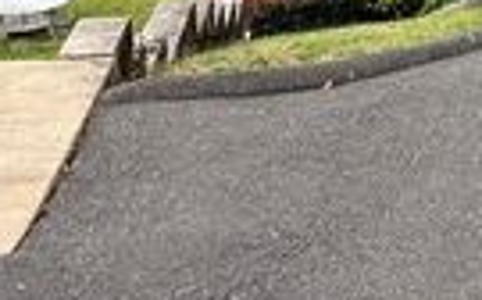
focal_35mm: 102
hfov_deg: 19.1
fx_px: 1338
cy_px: -127
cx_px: 603
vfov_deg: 12.3
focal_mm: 5.1
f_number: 1.6
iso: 50
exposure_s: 1/676
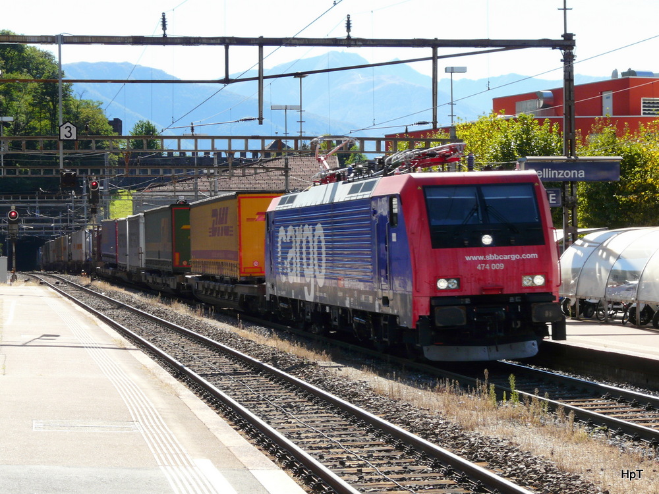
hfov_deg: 21.3
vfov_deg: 16.1
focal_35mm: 92
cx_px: 330
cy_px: 247
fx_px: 1751
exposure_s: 1/200
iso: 100
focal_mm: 15.1
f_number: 5.6
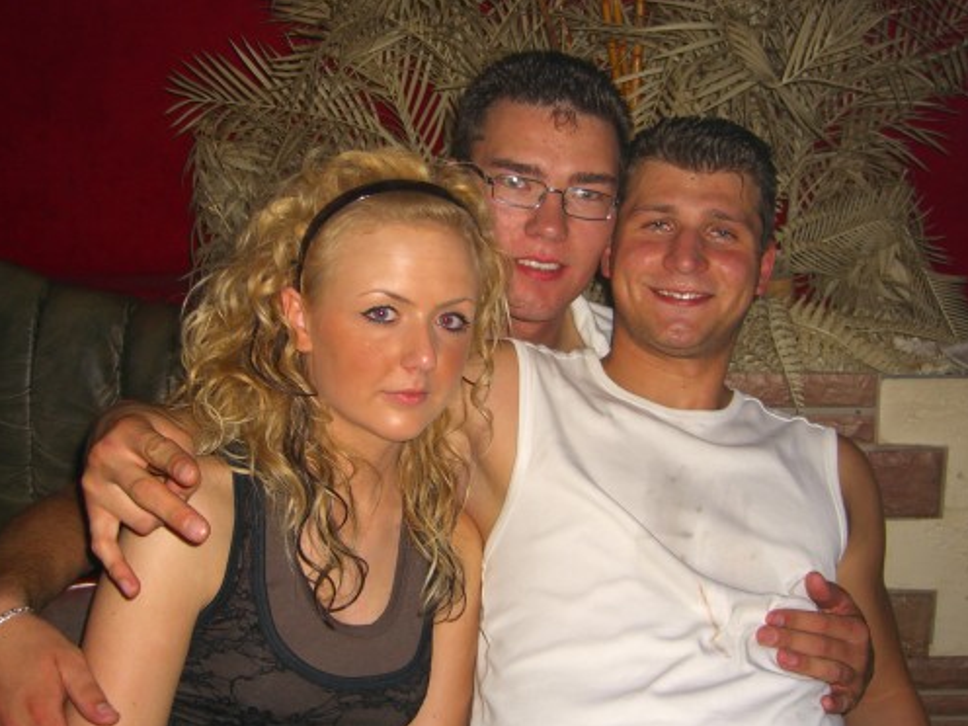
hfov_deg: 41.2
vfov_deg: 31.5
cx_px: 470
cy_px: 361
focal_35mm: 46
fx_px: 1286
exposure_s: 1/60
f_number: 2.8
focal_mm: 7.9
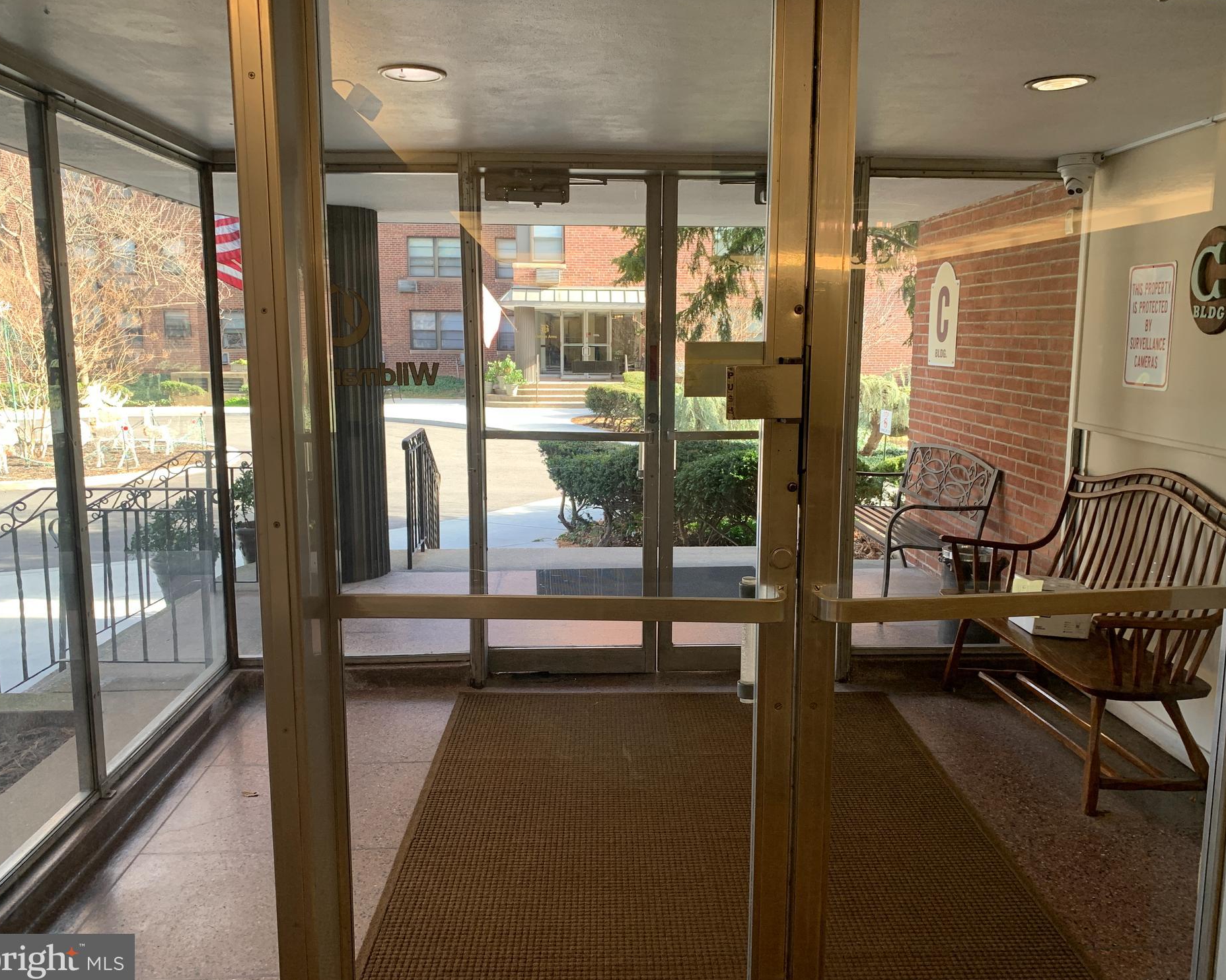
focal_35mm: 28
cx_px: 646
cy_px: 481
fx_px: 1016
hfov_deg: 62.2
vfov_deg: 51.5
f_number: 1.8
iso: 80
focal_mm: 4.25
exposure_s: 1/121
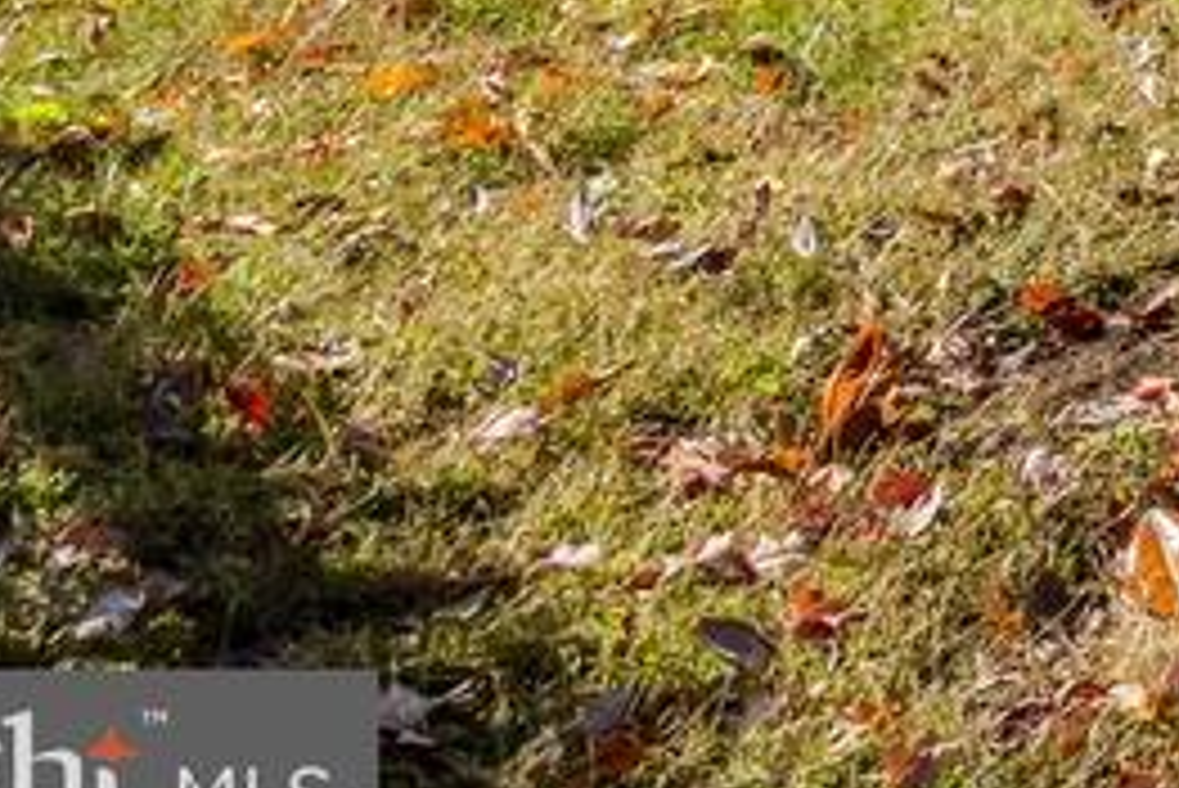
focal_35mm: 88
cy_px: -1261
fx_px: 2883
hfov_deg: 14.3
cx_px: 2916
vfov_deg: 11.8
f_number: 8
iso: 1250
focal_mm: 16
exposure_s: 1/3200
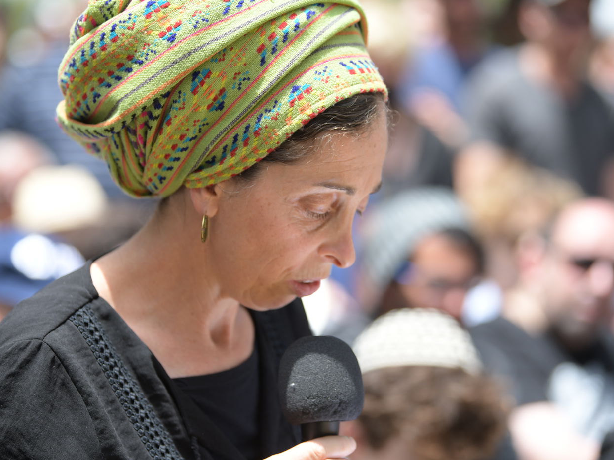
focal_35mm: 122
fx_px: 2164
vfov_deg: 12.1
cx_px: 274
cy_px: 231
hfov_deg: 16.1
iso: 500
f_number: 2.8
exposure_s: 1/2000
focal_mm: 112
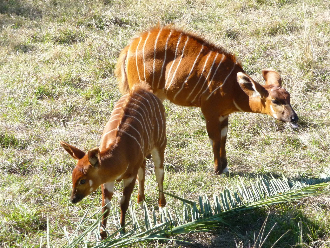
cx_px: 165
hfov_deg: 12.5
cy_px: 124
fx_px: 1506
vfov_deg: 9.4
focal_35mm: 158
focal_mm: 27.1
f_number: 4.8
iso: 320
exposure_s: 1/500
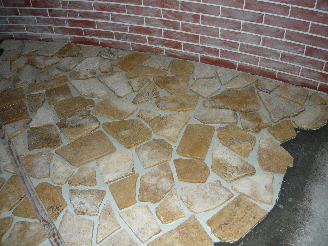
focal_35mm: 33
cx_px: 164
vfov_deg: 42.9
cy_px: 123
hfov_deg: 55.4
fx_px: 313
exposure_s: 1/30
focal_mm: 5.5
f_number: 2.8
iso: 100
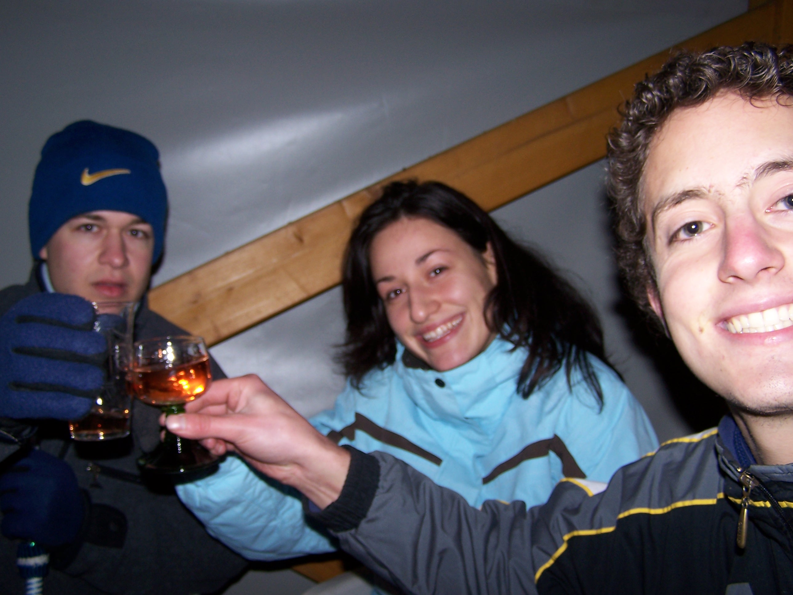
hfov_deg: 49.0
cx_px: 396
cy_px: 298
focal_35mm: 38
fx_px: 871
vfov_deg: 37.7
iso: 80
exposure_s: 1/60
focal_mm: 6.3
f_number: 2.8
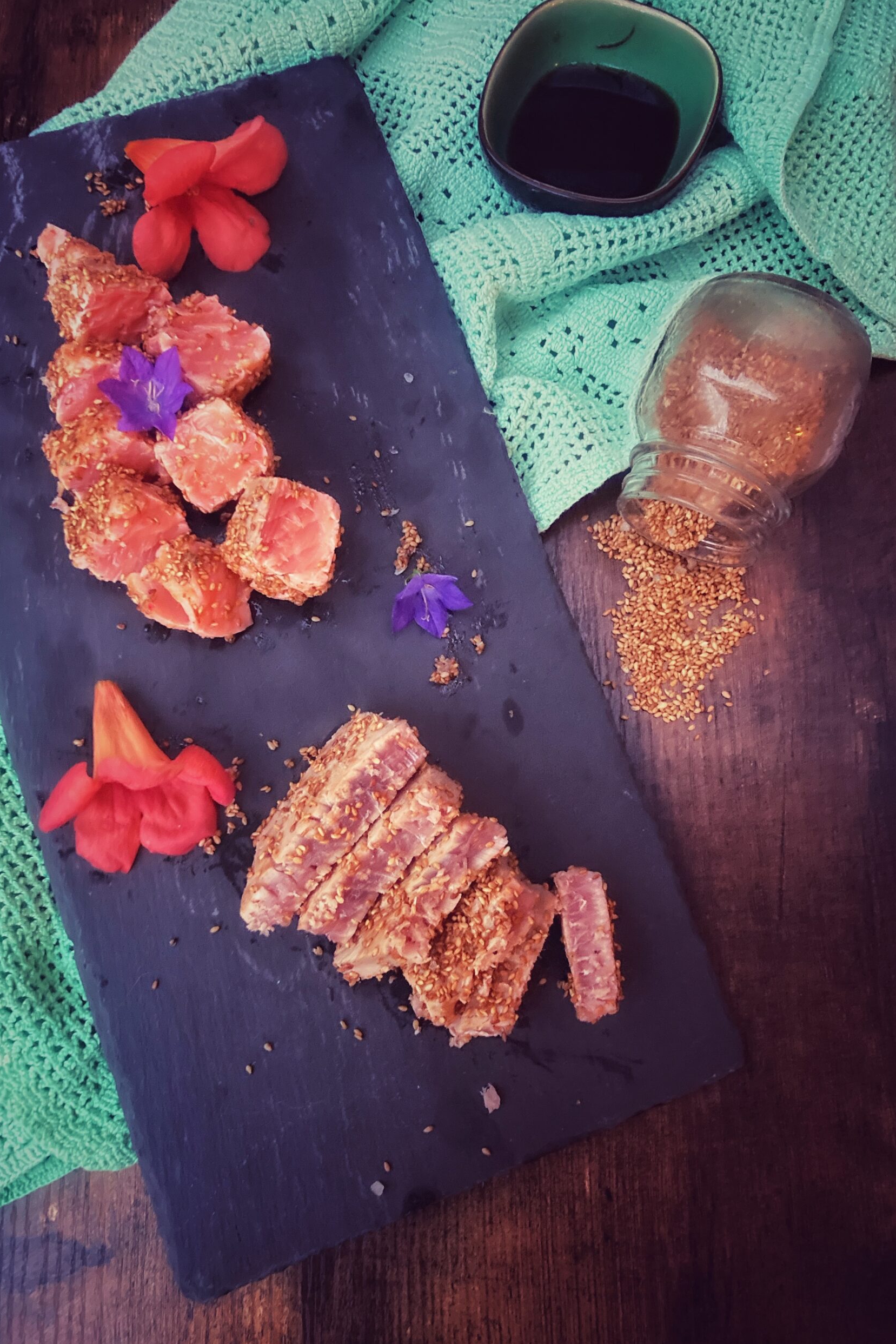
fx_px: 1120
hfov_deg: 43.5
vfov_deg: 61.9
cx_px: 395
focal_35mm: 30
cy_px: 658
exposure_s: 1/30
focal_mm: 3.99
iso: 640
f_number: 1.8
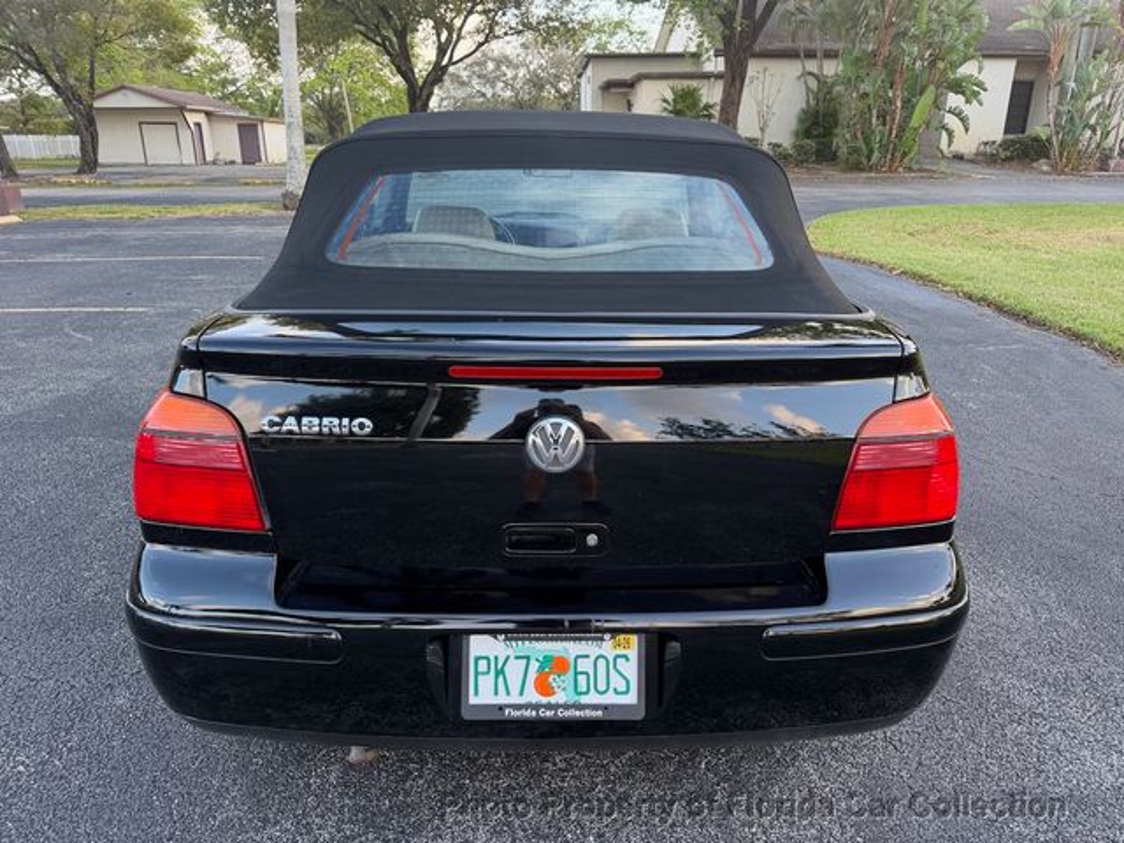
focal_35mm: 24
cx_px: 562
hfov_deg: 71.6
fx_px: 779
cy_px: 422
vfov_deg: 56.8
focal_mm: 6.76
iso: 80
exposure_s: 1/121
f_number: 1.78
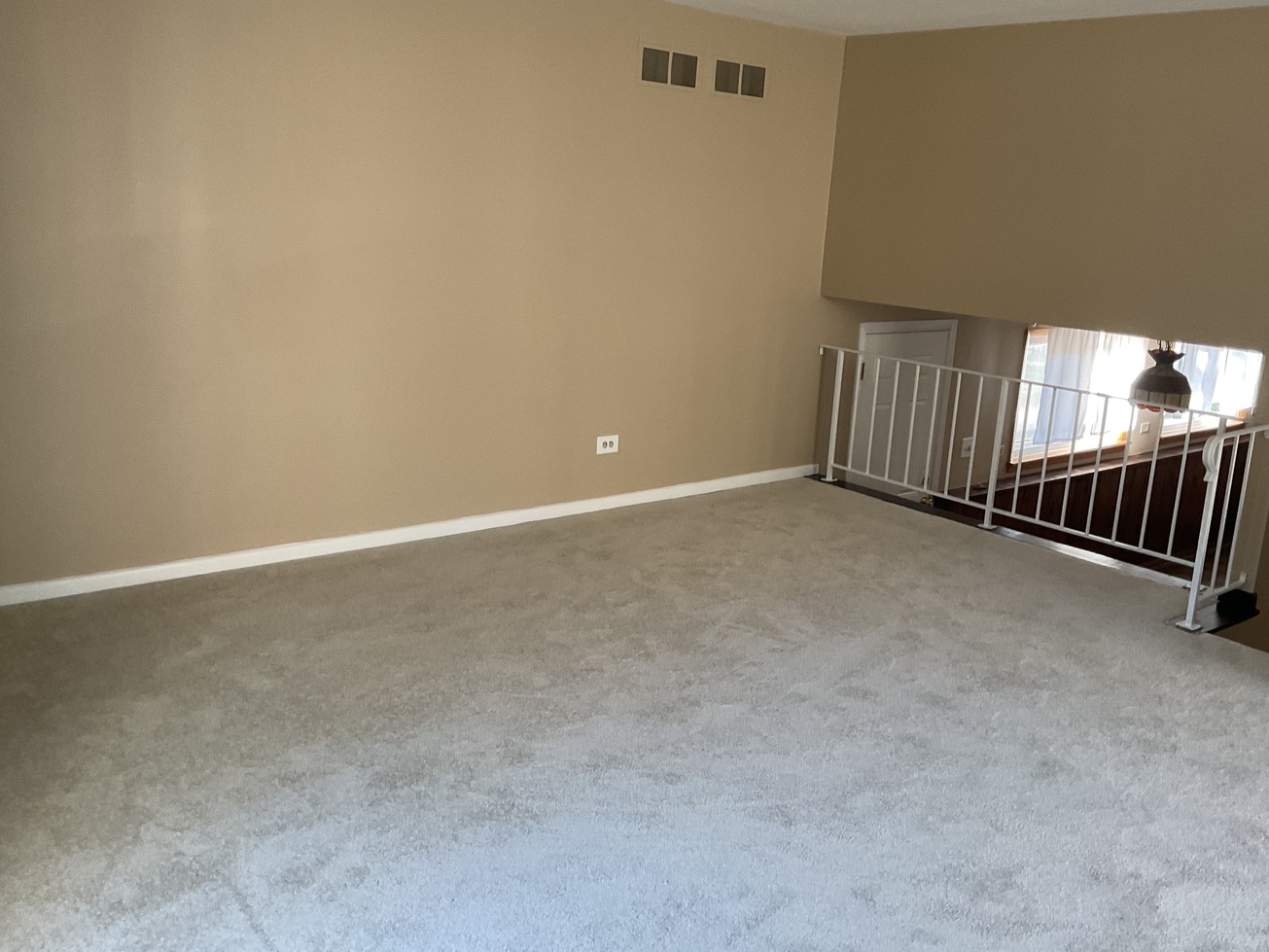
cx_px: 680
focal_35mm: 32
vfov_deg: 44.2
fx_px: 1173
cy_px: 455
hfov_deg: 56.8
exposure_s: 1/50
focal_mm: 3
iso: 100
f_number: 1.8
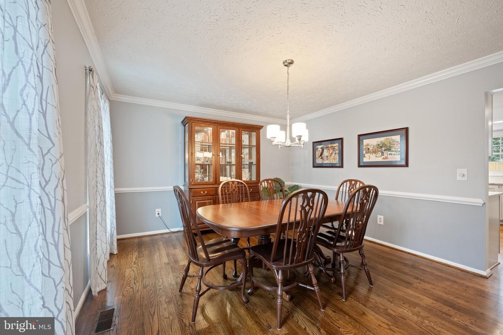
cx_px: 252
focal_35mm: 14
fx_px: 196
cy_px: 168
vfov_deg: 81.2
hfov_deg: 104.3
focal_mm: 14
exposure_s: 1/320
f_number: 8
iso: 500
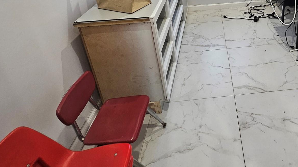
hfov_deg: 68.5
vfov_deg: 39.1
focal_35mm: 25
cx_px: 229
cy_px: -9
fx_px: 198
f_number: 2.2
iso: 160
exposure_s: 1/60
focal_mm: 2.2
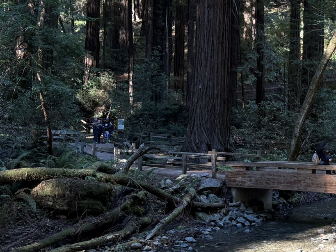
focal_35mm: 60
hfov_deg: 30.6
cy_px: 112
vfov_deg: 24.4
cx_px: 310
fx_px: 582
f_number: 1.78
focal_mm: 6.76
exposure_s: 1/88
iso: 200
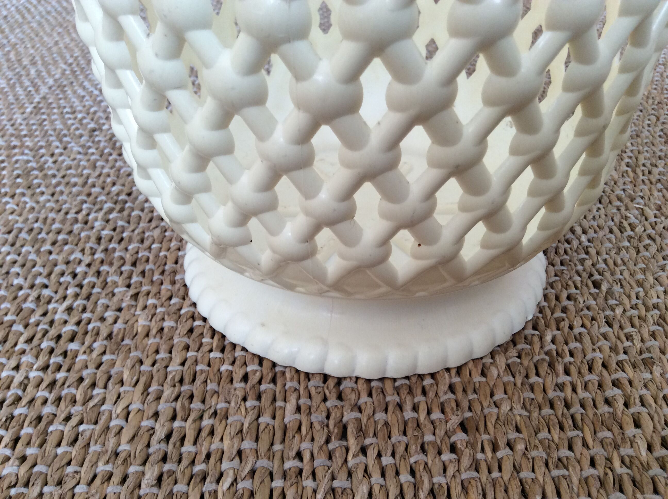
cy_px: 250
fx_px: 617
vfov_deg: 44.1
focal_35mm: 32
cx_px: 334
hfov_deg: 56.9
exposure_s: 1/100
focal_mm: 3.3
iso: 64
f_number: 2.4
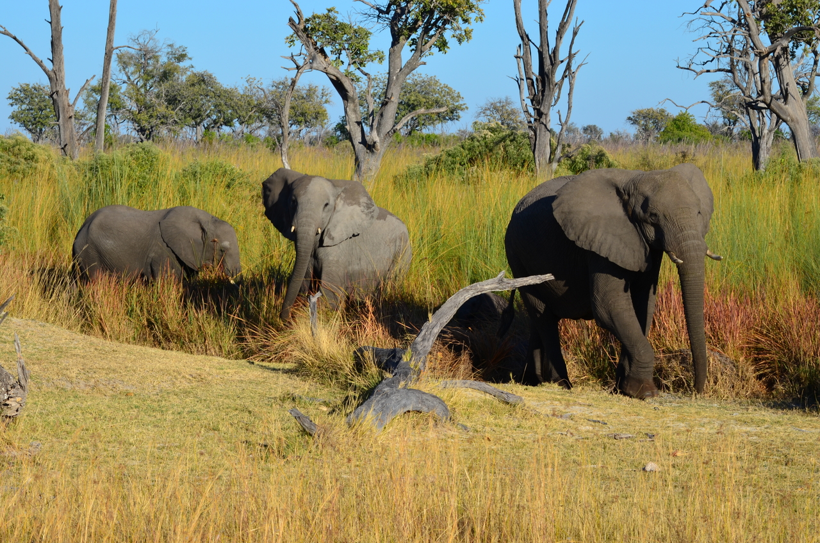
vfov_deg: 9.3
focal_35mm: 147
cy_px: 272
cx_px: 410
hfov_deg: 14.0
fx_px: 3342
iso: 100
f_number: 11
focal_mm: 98
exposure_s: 1/125
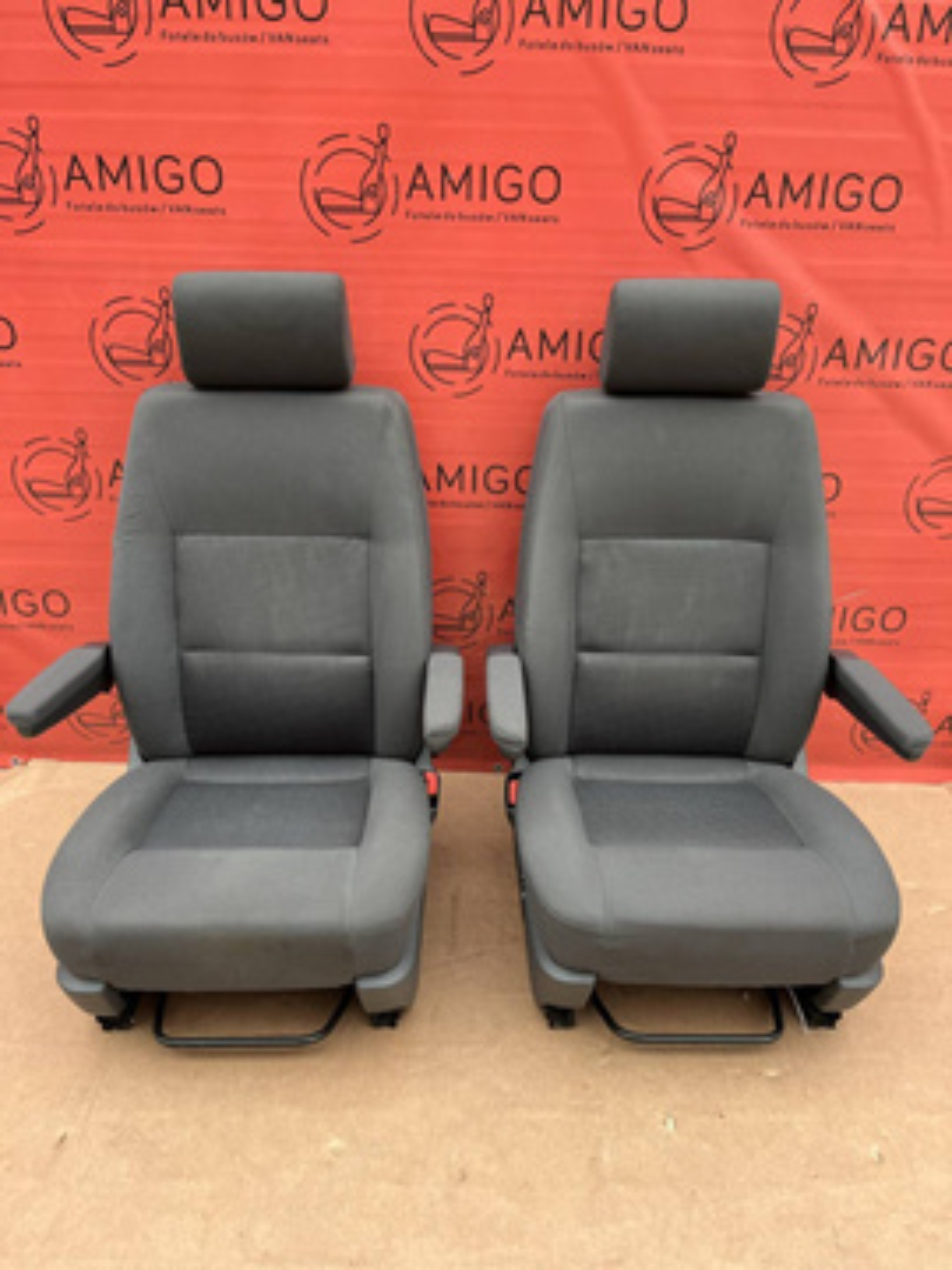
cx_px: 476
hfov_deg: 53.1
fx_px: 953
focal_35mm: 26
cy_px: 635
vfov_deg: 67.3
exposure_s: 1/121
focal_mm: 5.1
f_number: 1.6
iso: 100
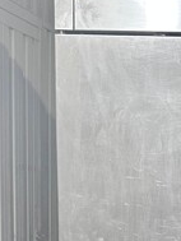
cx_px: 254
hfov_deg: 13.7
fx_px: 717
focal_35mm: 103
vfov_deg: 17.7
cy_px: 322
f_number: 1.78
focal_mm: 6.86
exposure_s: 1/60
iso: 200
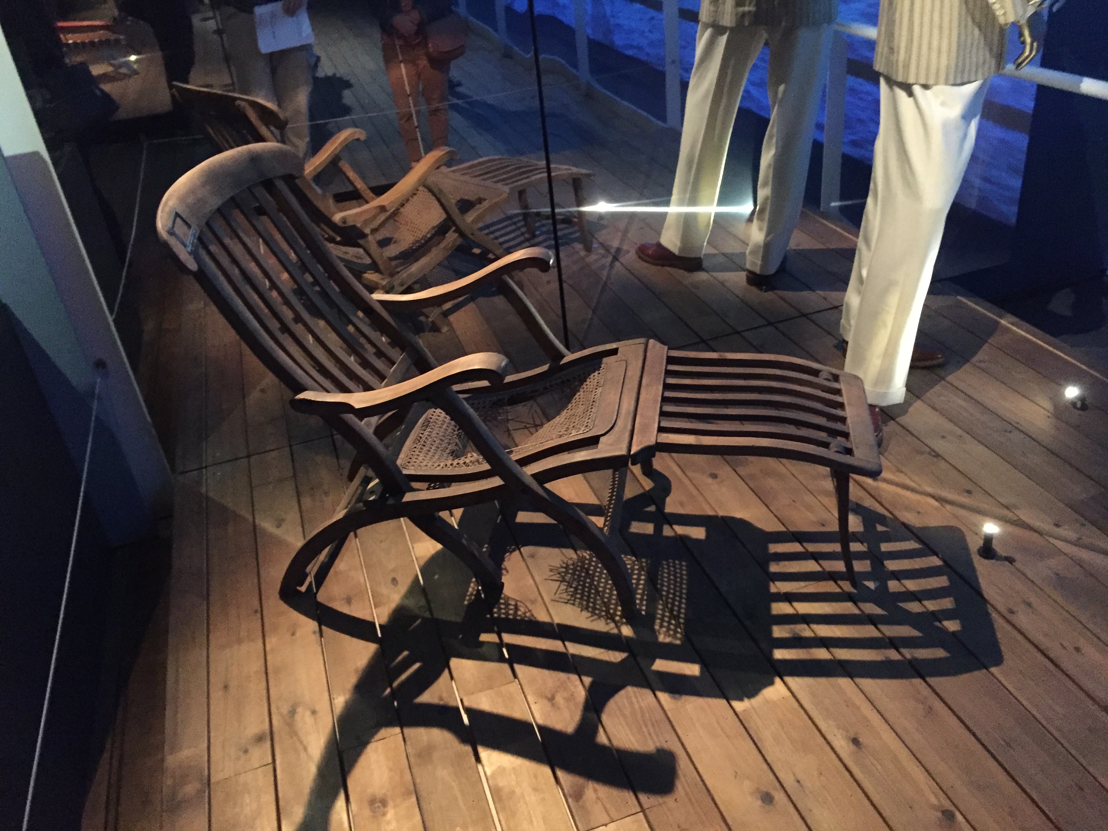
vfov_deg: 48.2
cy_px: 416
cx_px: 554
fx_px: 928
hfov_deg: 61.7
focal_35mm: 29
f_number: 2.2
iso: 400
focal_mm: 4.15
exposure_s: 1/17
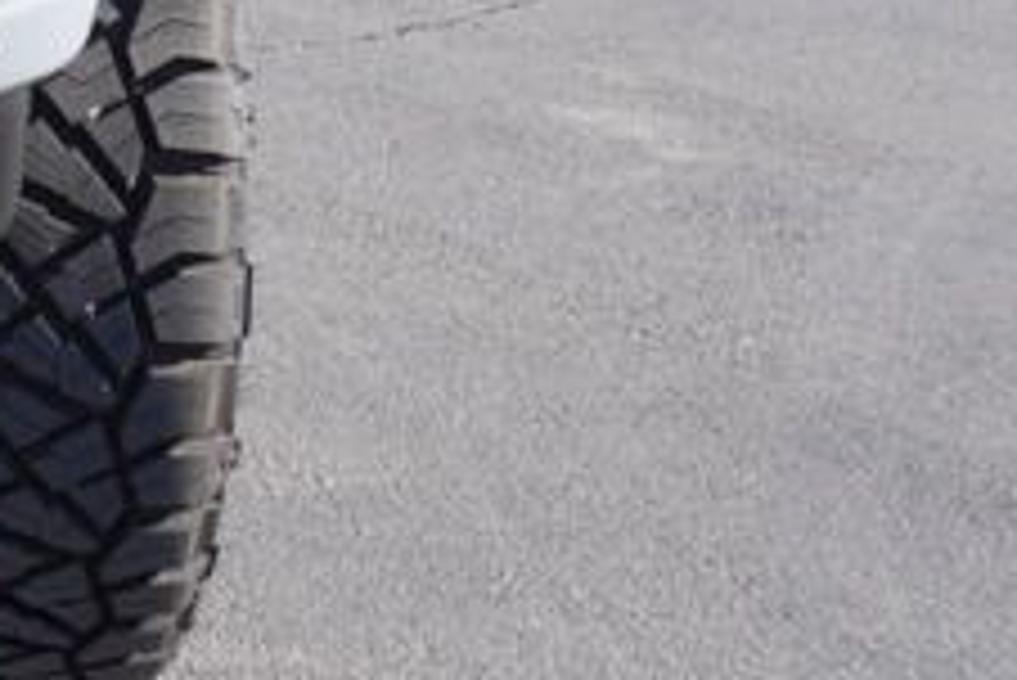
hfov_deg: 10.3
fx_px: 5003
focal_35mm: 177
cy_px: -554
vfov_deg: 7.5
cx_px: -1282
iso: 100
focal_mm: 26
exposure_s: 1/160
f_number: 6.3
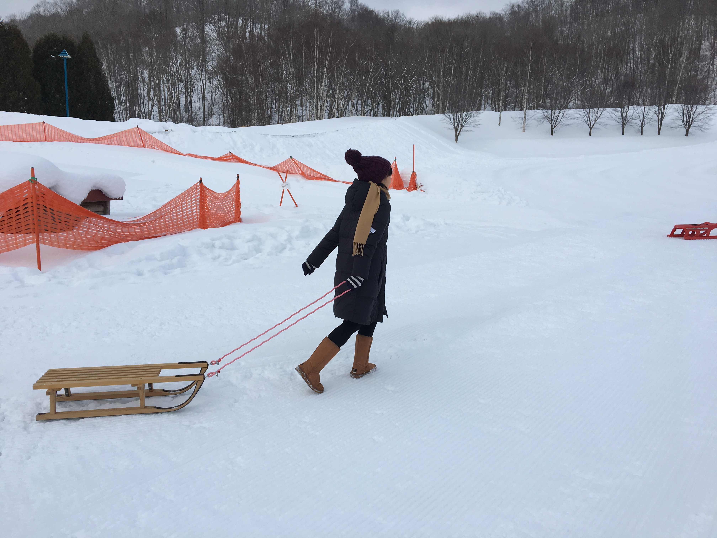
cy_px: 269
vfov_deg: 48.2
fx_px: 601
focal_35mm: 29
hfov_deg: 61.7
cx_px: 358
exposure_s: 1/1304
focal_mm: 4.15
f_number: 2.2
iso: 25
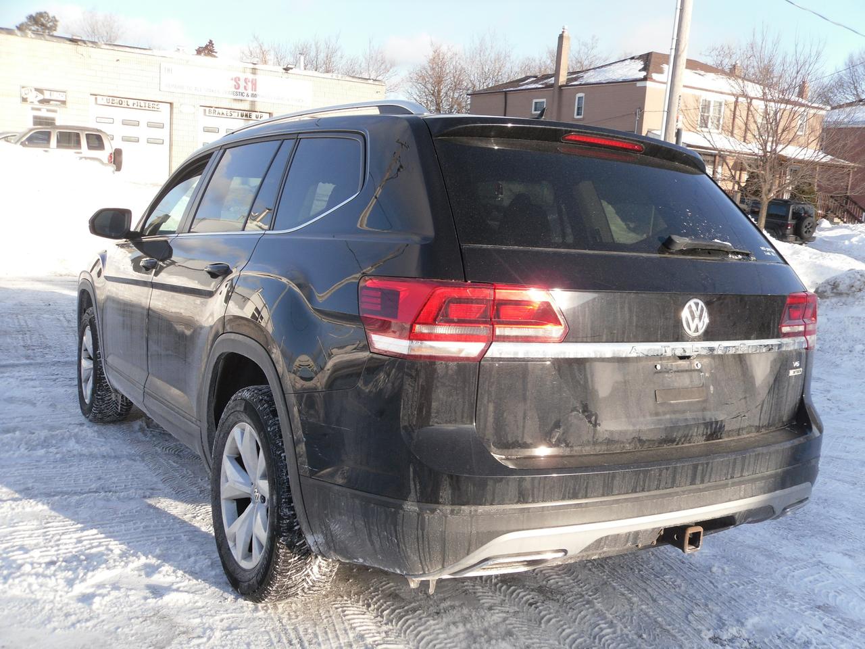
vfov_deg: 40.7
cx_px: 432
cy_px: 324
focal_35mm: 35
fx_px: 875
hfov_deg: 52.6
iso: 80
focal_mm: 6.3
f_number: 3.5
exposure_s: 1/291
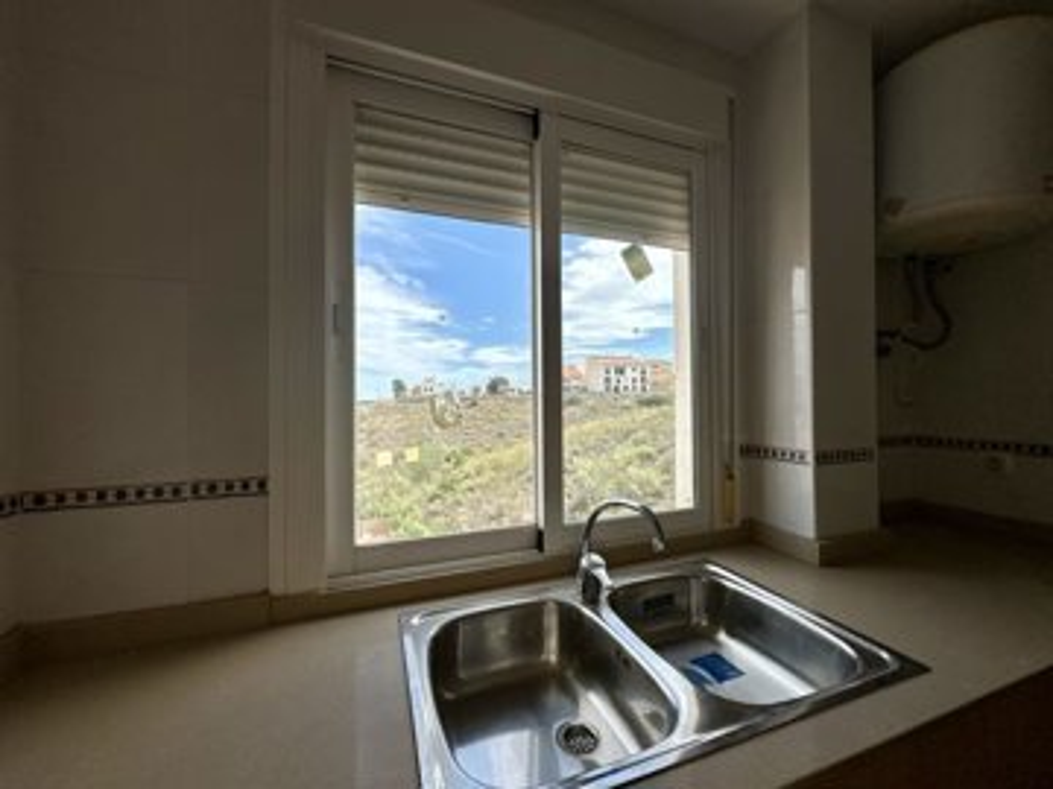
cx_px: 526
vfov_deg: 85.7
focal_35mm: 14
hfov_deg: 102.1
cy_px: 394
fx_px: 426
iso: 40
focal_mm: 2.22
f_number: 2.2
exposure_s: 1/1595
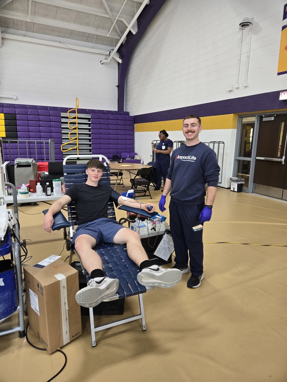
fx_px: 254
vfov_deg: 73.9
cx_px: 144
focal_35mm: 23
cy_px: 191
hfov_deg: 58.9
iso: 160
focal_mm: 5.4
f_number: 1.8
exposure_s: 1/120
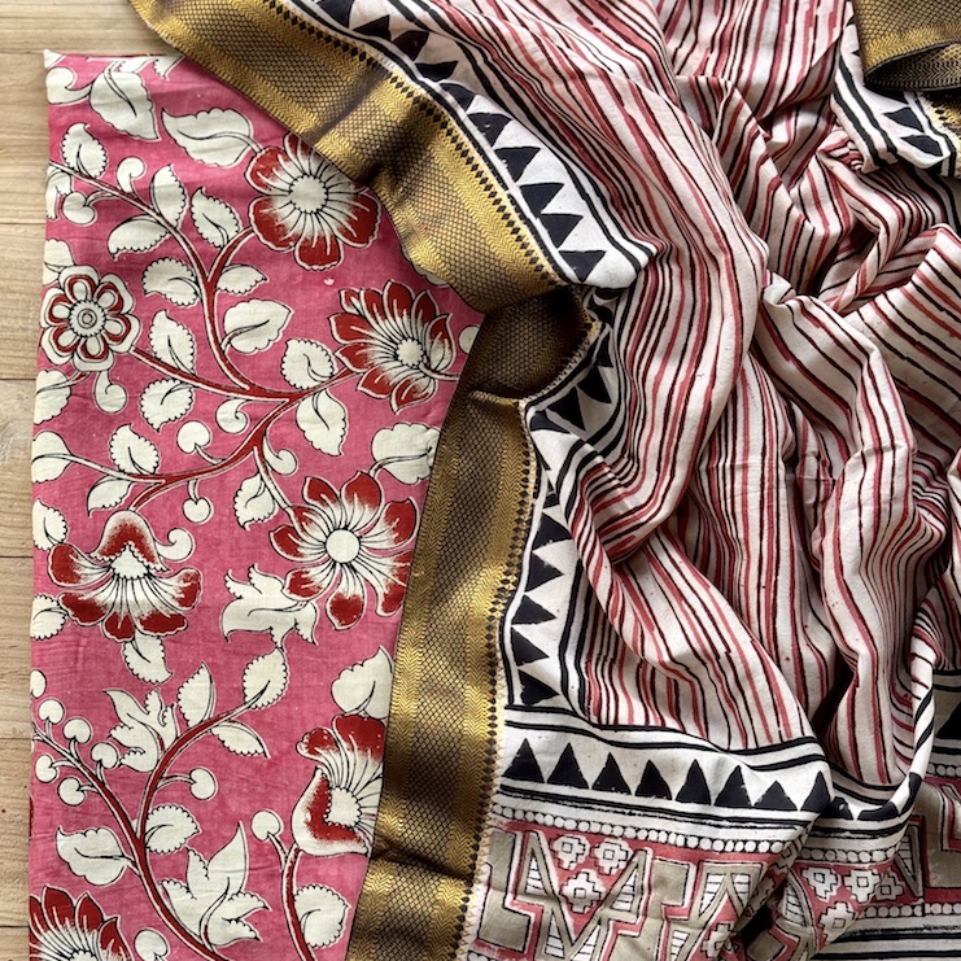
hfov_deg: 30.0
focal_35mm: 57
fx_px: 1790
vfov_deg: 30.0
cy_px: 538
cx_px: 479
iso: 64
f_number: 1.78
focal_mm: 6.76
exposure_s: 1/388
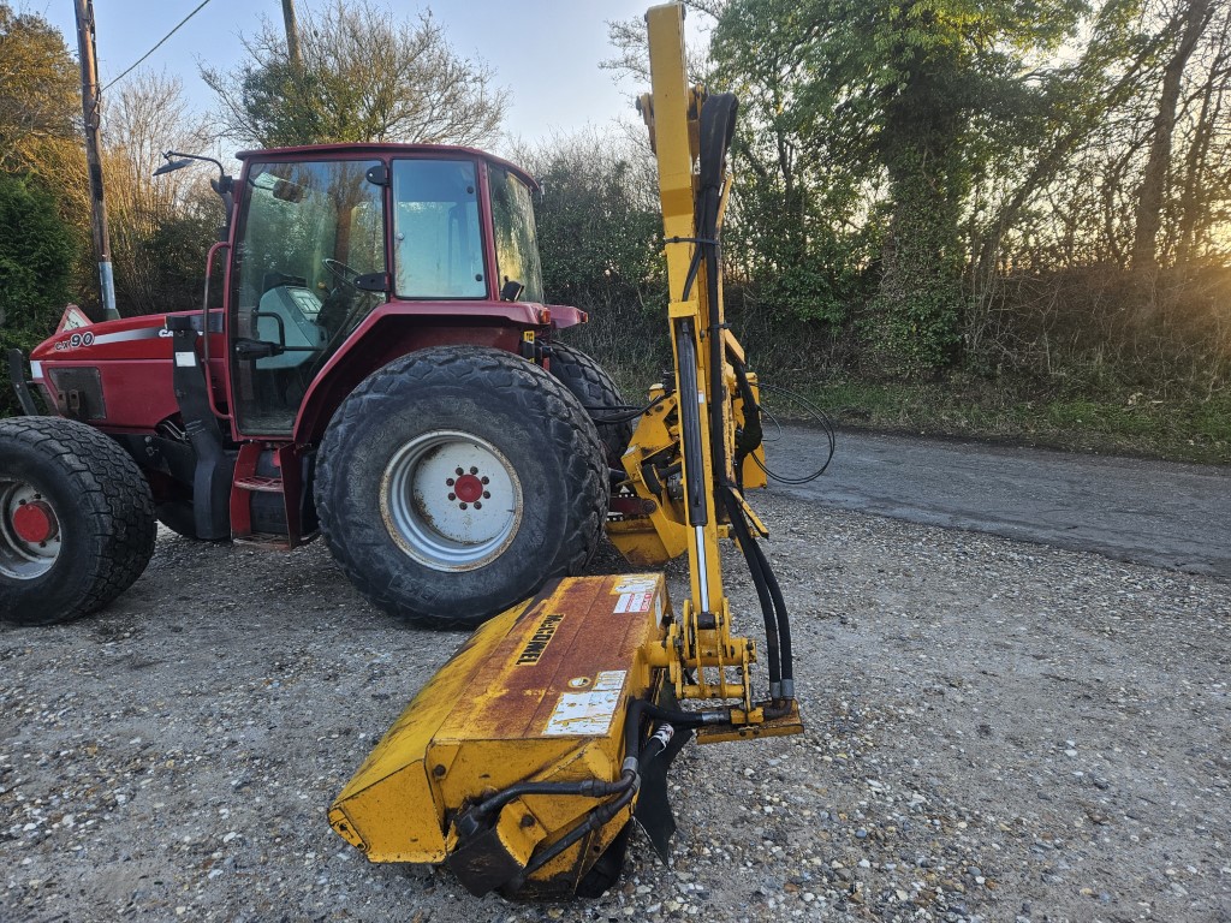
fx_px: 818
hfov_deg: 73.9
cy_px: 462
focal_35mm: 23
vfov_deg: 58.9
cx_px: 616
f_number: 1.8
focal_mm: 5.4
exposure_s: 1/190
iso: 50
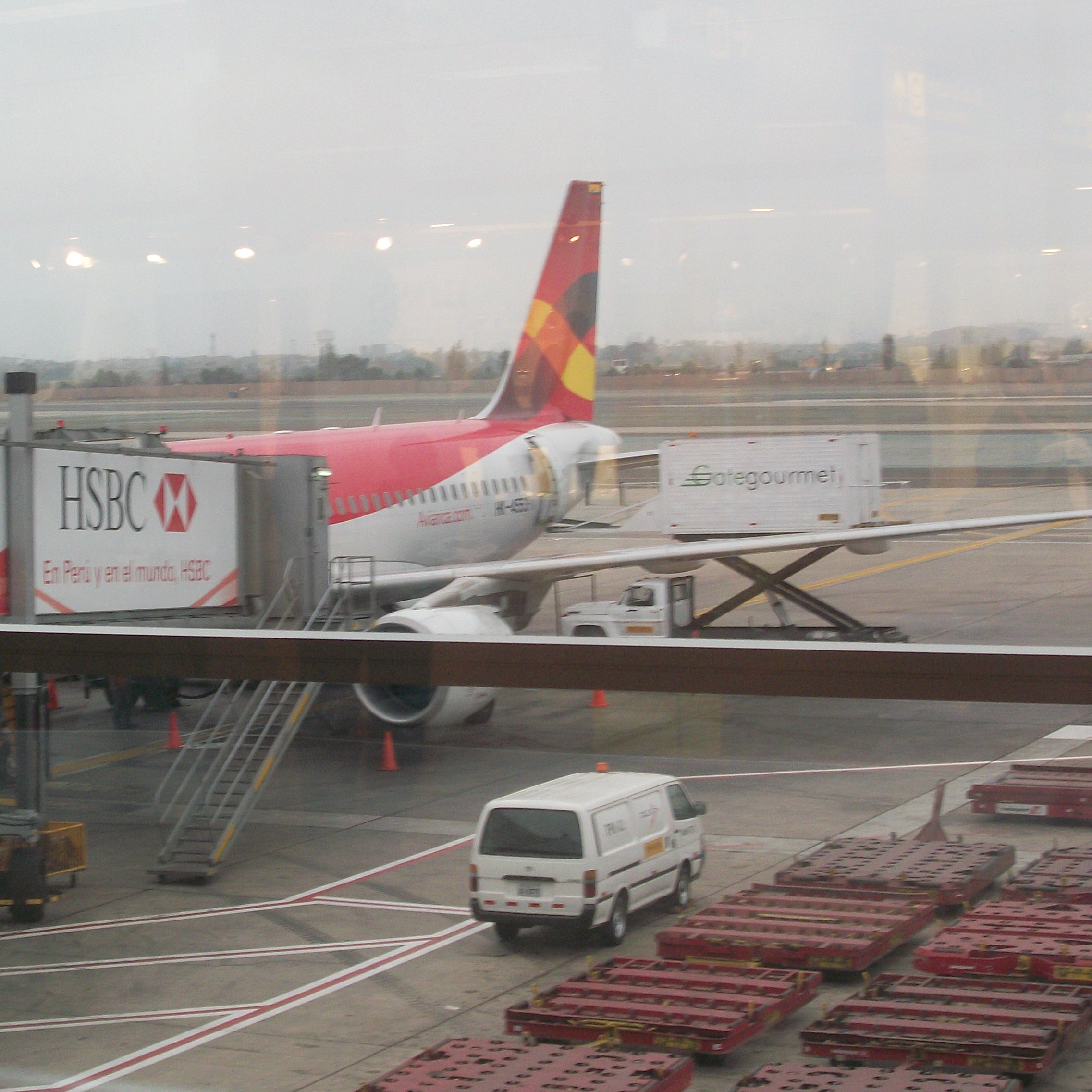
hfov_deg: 20.5
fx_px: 2998
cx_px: 336
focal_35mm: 84
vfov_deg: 20.6
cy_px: 559
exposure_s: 1/40
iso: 87
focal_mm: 9.7
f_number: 4
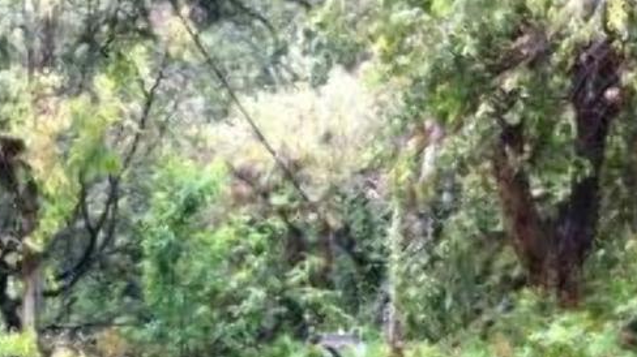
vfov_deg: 15.0
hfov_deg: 25.4
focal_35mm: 80
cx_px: 22
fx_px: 1351
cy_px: 301
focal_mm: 3.85
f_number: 2.8
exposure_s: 1/100
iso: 125
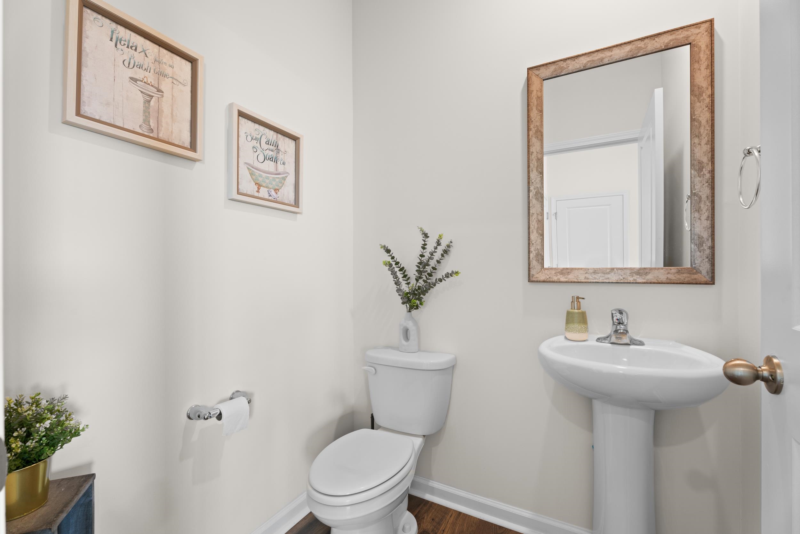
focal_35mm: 16
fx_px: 356
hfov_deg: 96.7
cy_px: 267
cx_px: 400
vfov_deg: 73.8
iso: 320
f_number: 9
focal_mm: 16
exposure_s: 1/2
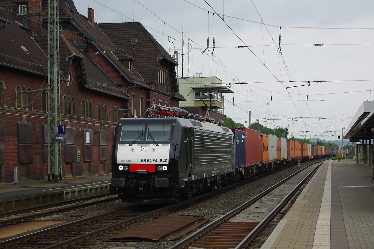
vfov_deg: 23.8
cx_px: 187
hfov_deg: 35.0
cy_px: 124
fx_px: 592
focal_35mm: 57
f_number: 4.5
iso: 400
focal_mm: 37.5
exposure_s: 1/1000
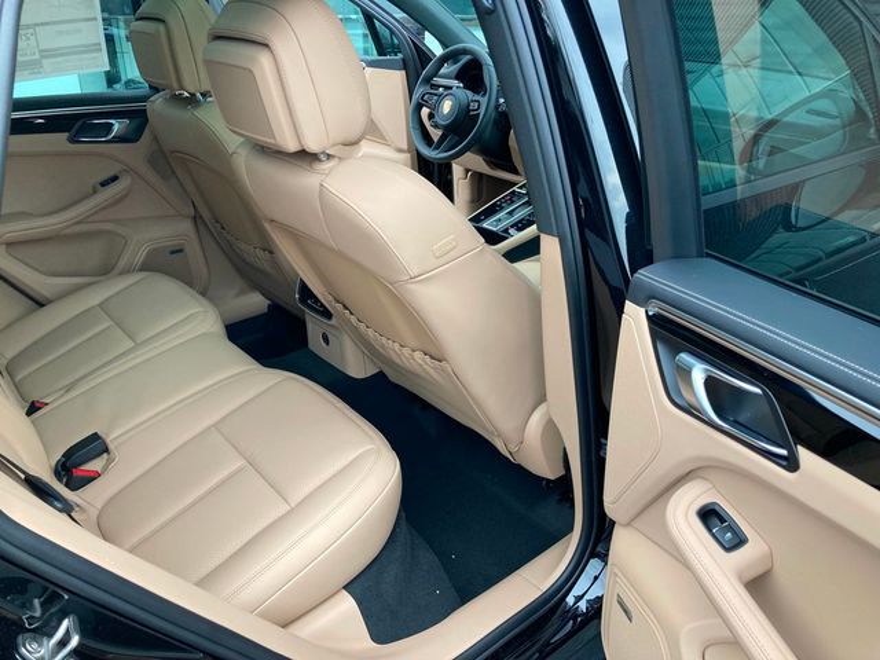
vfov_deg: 49.7
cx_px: 440
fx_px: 712
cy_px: 330
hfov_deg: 63.4
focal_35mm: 28
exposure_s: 1/121
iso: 64
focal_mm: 3.99
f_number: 1.8
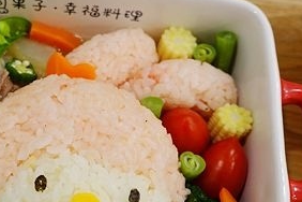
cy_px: 108
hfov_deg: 25.8
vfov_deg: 17.9
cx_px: 28
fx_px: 638
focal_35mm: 76
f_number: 2.8
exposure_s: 1/40
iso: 250
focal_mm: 12.2
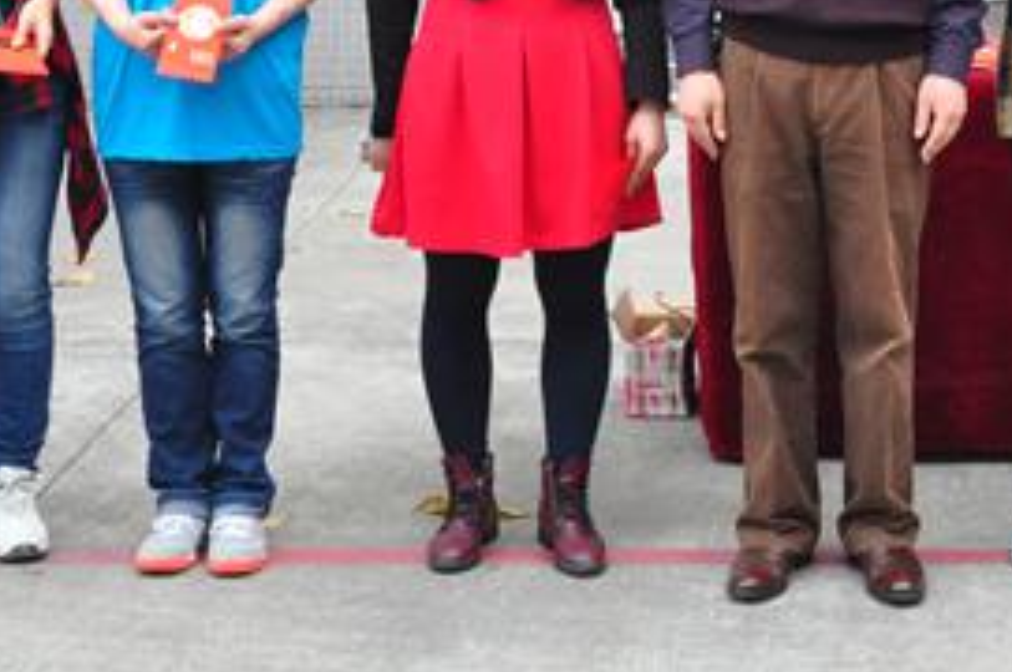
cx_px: 710
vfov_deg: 15.5
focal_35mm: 85
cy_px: -110
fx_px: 2387
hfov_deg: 23.8
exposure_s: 1/80
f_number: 8
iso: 800
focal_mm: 24
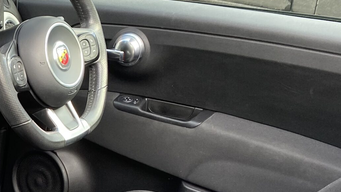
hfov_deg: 27.0
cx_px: -57
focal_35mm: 70
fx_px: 633
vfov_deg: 15.9
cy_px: 285
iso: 64
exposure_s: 1/122
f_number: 1.8
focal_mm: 4.25
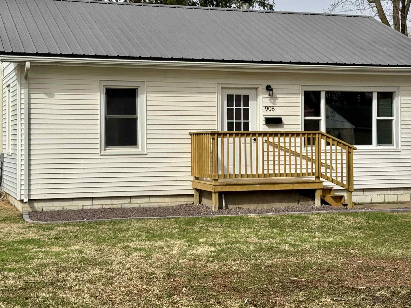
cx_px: 228
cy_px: 147
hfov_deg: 29.8
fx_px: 772
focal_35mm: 65
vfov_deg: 22.6
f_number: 1.78
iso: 64
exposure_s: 1/3817
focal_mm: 6.76
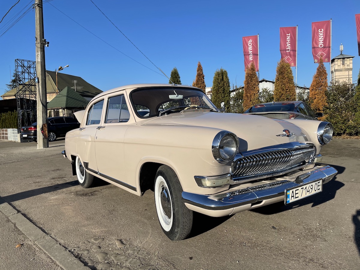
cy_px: 135
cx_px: 180
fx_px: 270
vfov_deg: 53.1
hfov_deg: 67.3
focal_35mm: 26
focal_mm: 4.2
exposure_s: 1/4464
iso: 32
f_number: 1.6
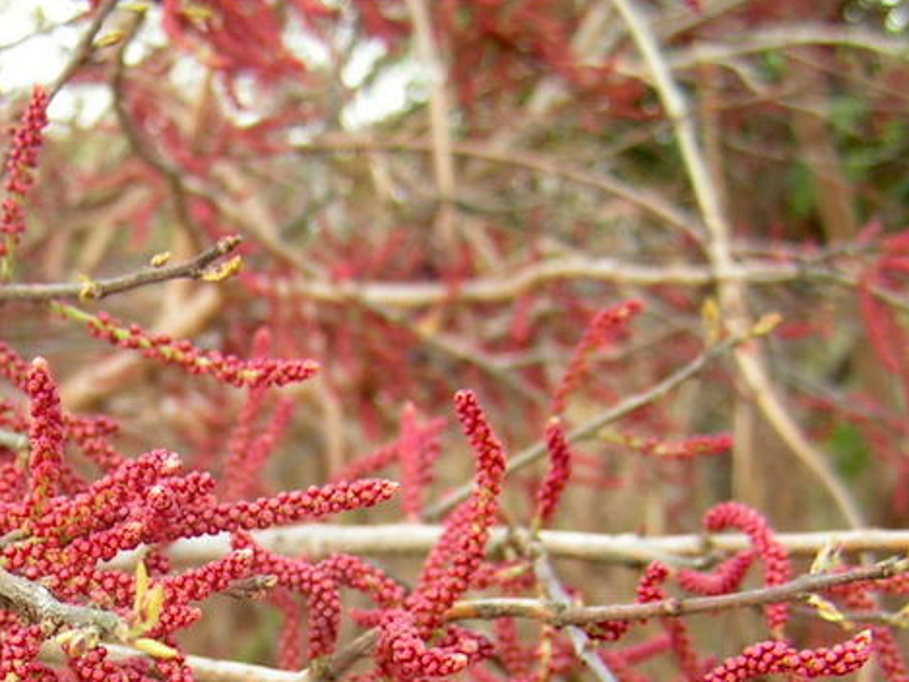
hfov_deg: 23.0
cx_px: 107
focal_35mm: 83
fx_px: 2180
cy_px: 684
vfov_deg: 17.4
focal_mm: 6.3
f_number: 2.8
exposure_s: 1/50
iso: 50
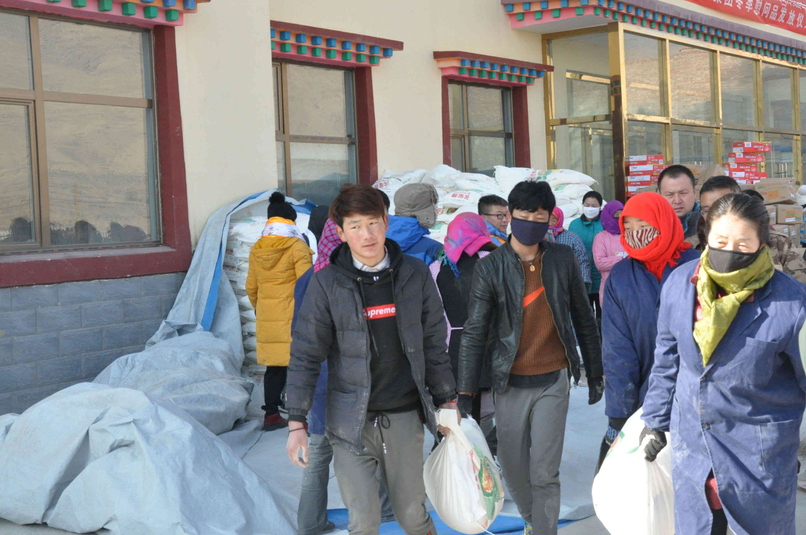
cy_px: 223
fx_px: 1208
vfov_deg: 25.0
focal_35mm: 54
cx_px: 469
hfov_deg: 36.8
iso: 1600
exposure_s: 1/500
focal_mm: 30
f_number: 11
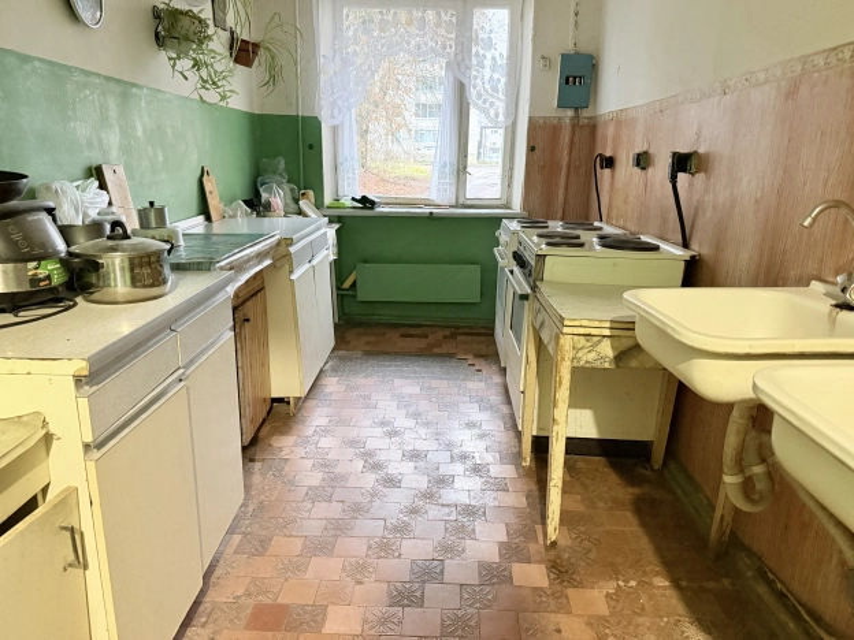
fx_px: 592
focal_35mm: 24
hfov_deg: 71.6
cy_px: 320
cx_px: 427
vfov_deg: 56.8
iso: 1000
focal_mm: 6.76
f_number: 1.78
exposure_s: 1/40
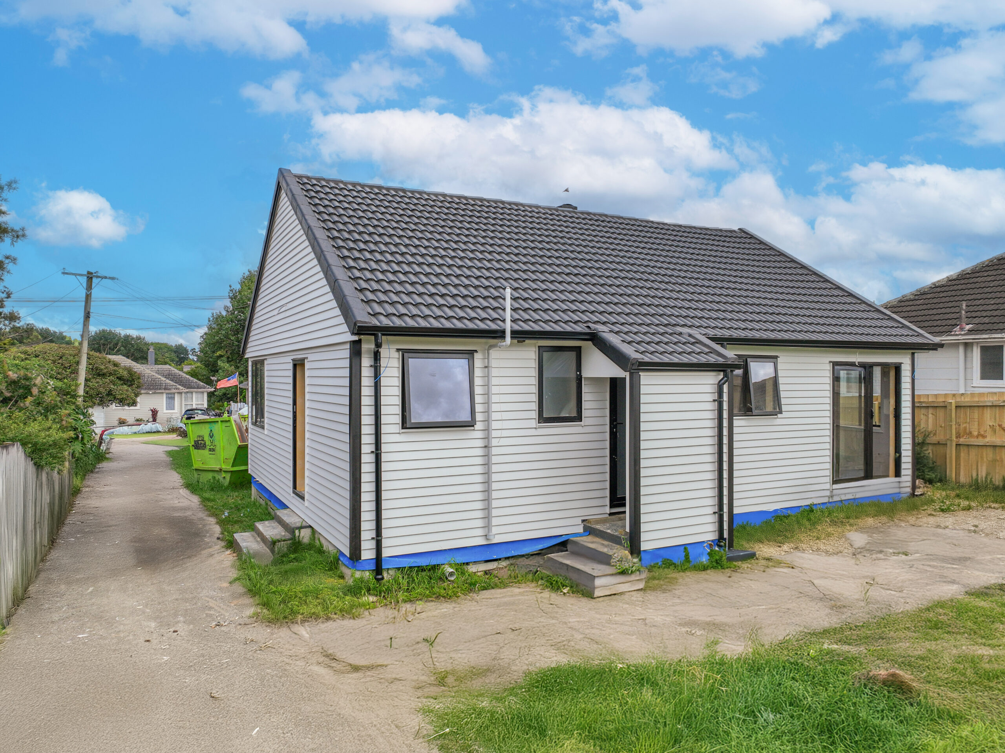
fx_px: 697
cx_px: 502
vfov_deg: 56.8
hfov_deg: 71.6
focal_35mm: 24
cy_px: 376
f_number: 2.8
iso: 100
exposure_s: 1/1600
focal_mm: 12.29
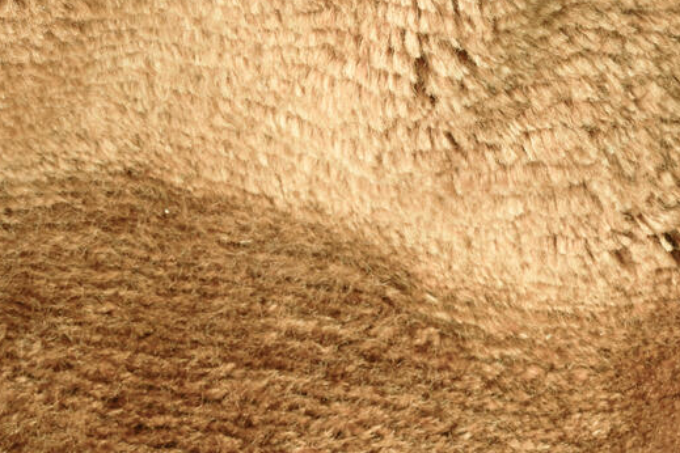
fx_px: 3759
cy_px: 495
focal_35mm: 199
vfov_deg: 6.9
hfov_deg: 10.3
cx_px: 86
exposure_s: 1/5
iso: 100
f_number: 11
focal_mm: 43
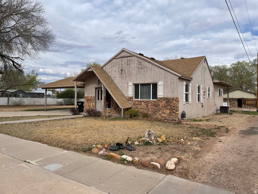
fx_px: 194
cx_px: 129
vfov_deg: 53.1
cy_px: 97
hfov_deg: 67.3
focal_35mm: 26
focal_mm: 4.2
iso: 32
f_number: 1.6
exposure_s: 1/5051
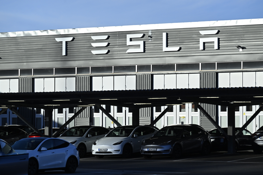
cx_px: 132
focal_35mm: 185
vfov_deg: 7.4
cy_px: 88
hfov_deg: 11.1
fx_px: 1351
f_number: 6.3
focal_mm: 185
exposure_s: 1/4000
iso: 800
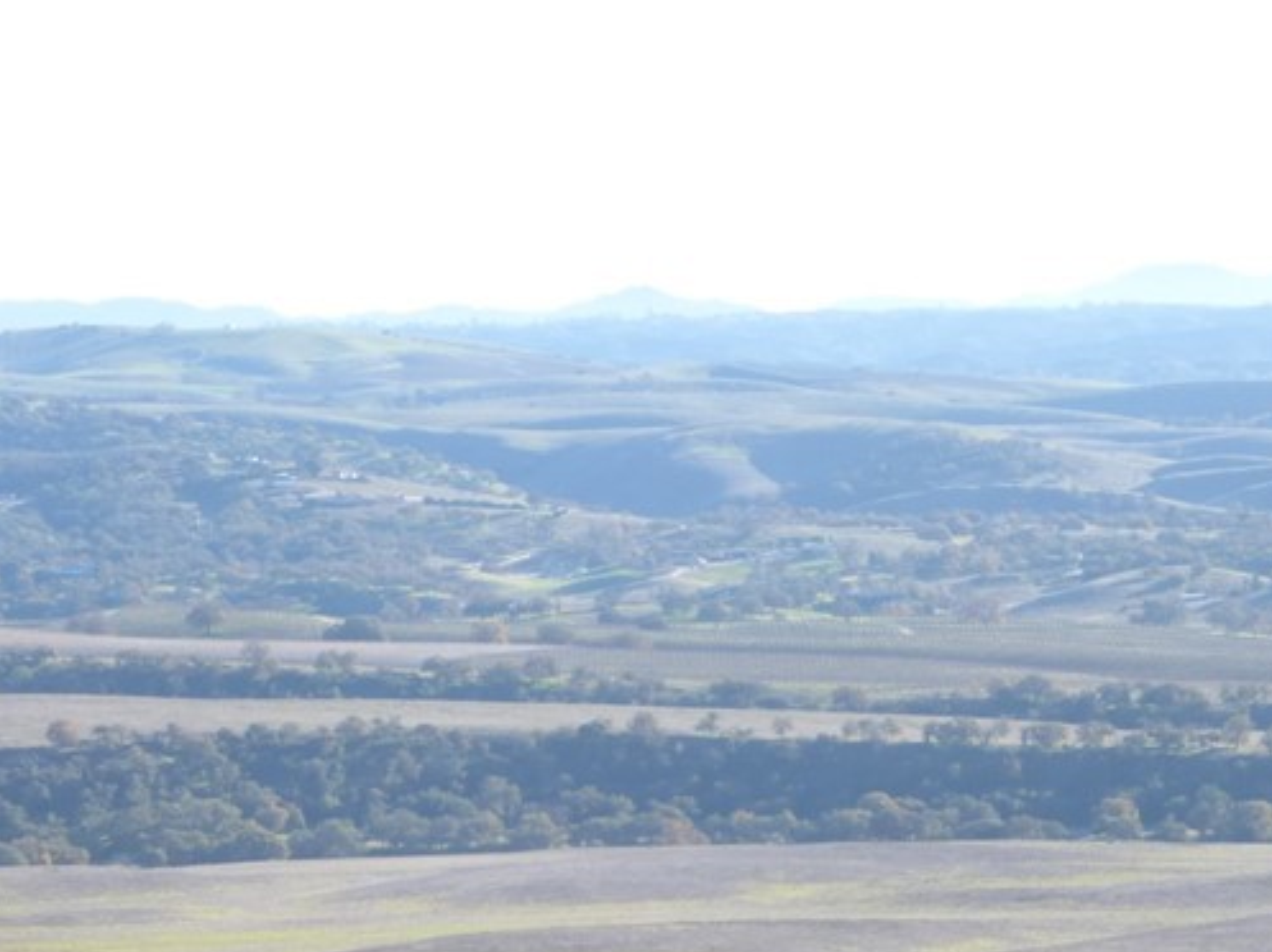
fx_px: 9767
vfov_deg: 5.6
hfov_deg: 7.5
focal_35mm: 266
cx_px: 571
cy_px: 870
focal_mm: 23.1
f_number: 5.4
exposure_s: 1/200
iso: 100
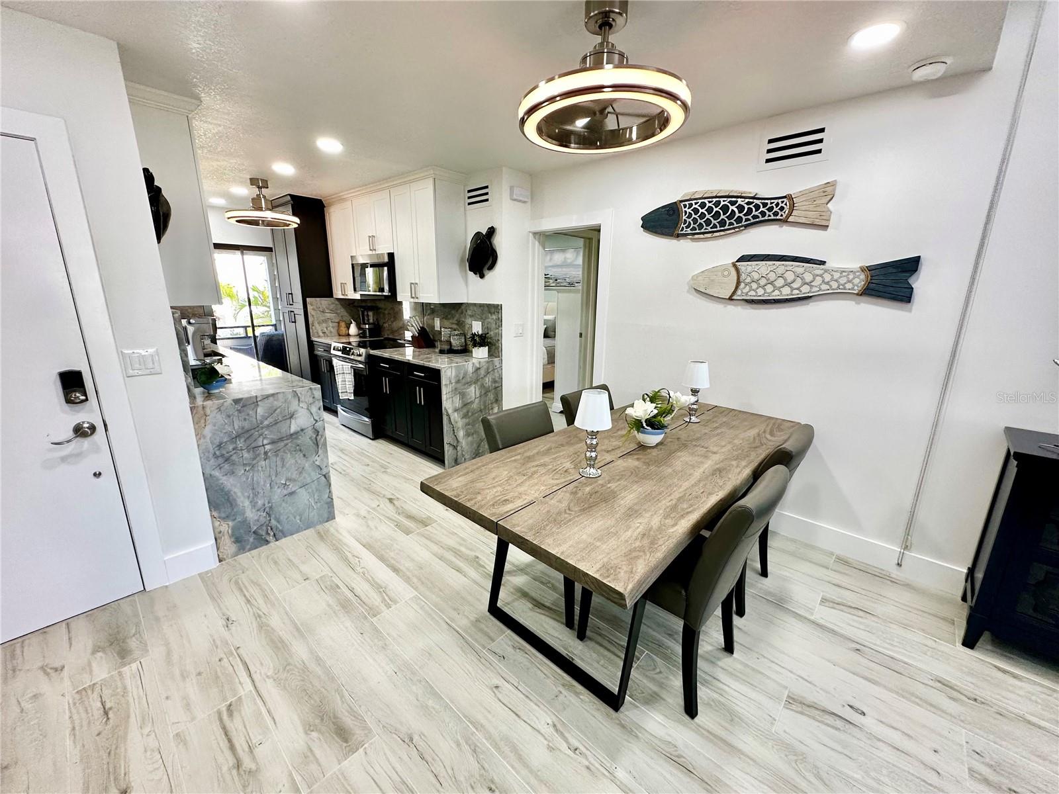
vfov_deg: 85.7
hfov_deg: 102.1
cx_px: 530
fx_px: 428
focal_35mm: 14
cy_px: 397
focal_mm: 2.22
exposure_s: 1/120
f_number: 2.2
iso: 200
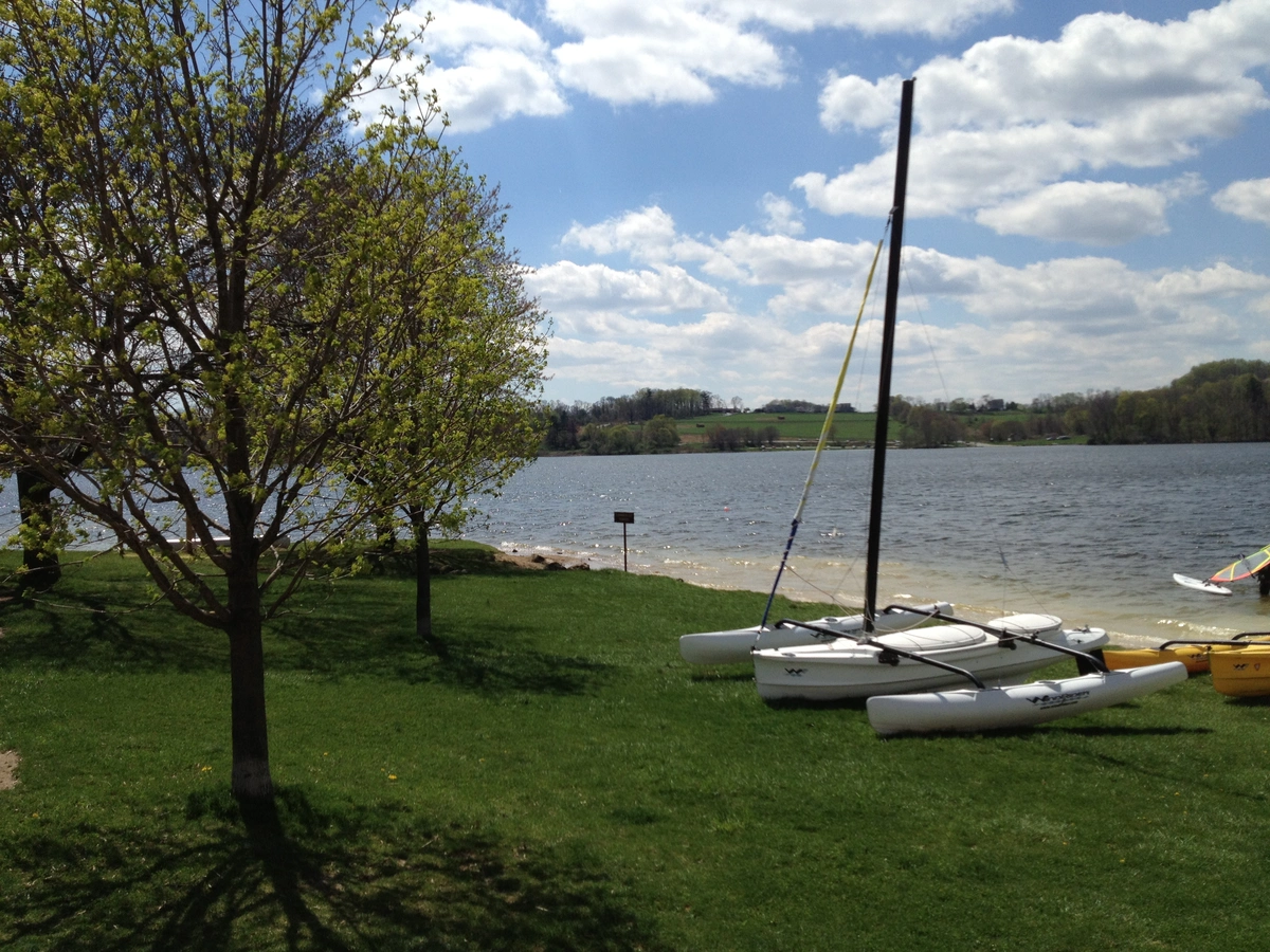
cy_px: 476
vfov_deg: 40.7
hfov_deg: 52.6
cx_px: 635
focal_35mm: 35
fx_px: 1284
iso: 50
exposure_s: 1/3247
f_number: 2.4
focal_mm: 4.28
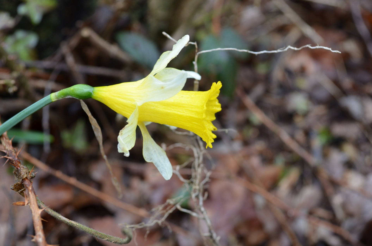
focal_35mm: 54
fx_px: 557
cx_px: 186
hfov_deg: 36.9
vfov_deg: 25.0
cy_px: 123
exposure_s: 1/125
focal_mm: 36
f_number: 5.6
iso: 400
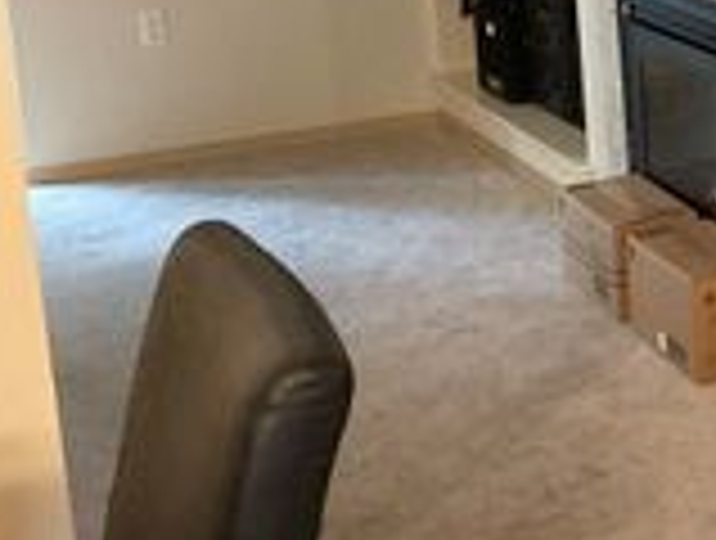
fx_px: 1887
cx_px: 1022
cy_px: -11
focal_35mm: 91
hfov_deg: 19.2
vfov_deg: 16.0
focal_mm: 3
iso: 500
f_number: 1.8
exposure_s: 1/30
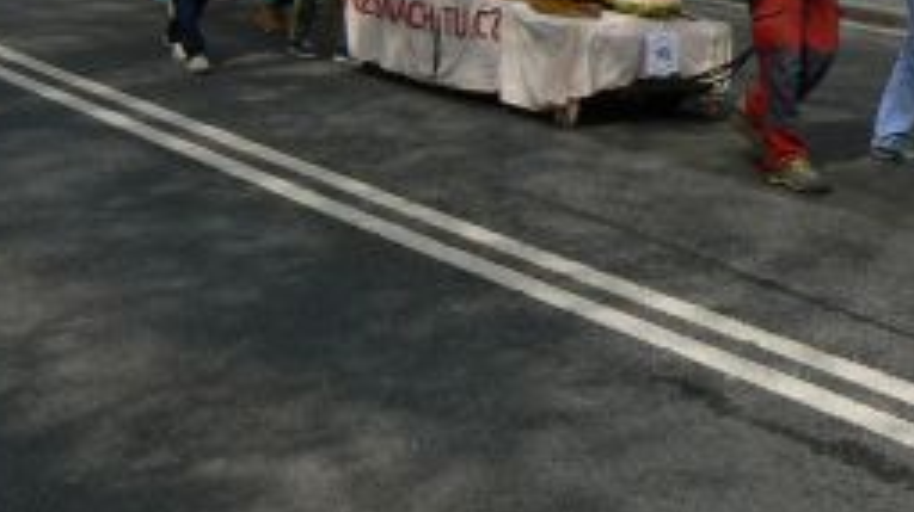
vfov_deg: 15.2
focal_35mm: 77
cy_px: -73
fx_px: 1865
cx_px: 559
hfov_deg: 27.5
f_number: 7.1
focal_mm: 6
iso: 80
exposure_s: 1/400
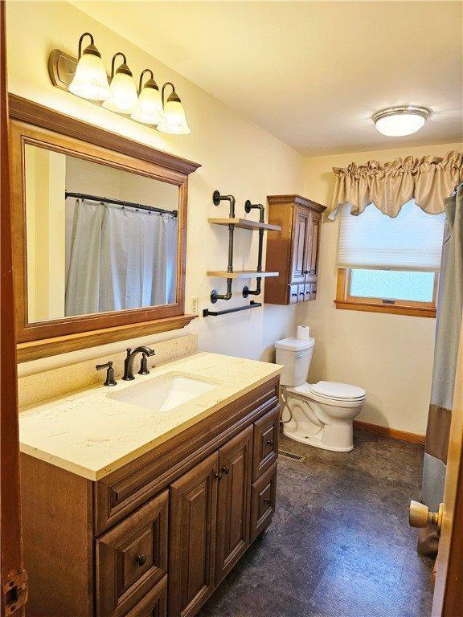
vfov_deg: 73.9
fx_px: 410
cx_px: 232
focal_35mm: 23
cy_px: 308
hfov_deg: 58.9
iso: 125
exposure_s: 1/120
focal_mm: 6.3
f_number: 1.7
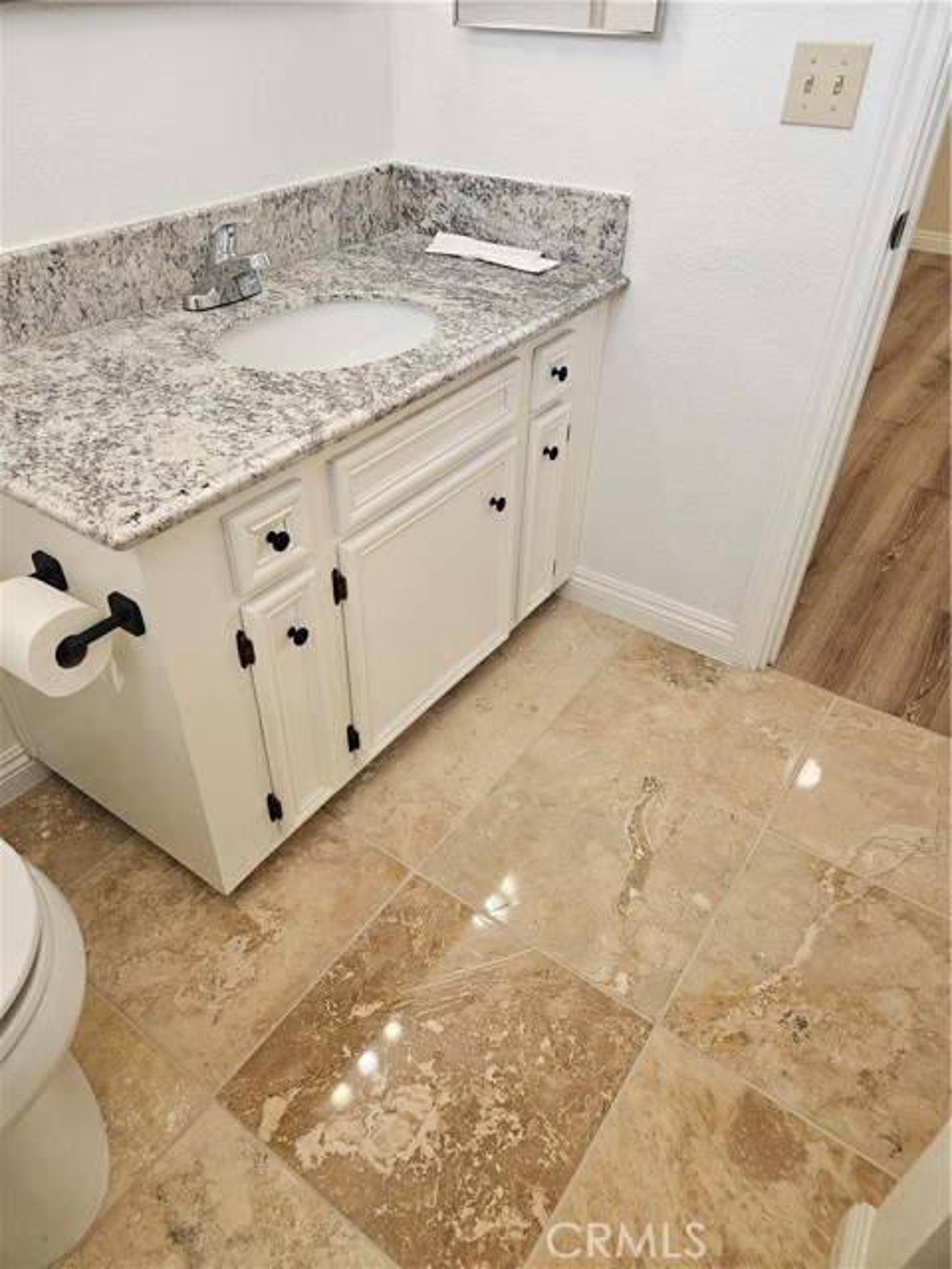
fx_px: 843
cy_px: 634
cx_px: 476
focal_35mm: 23
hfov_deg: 58.9
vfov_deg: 73.9
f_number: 1.8
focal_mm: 5.4
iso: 125
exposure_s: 1/120
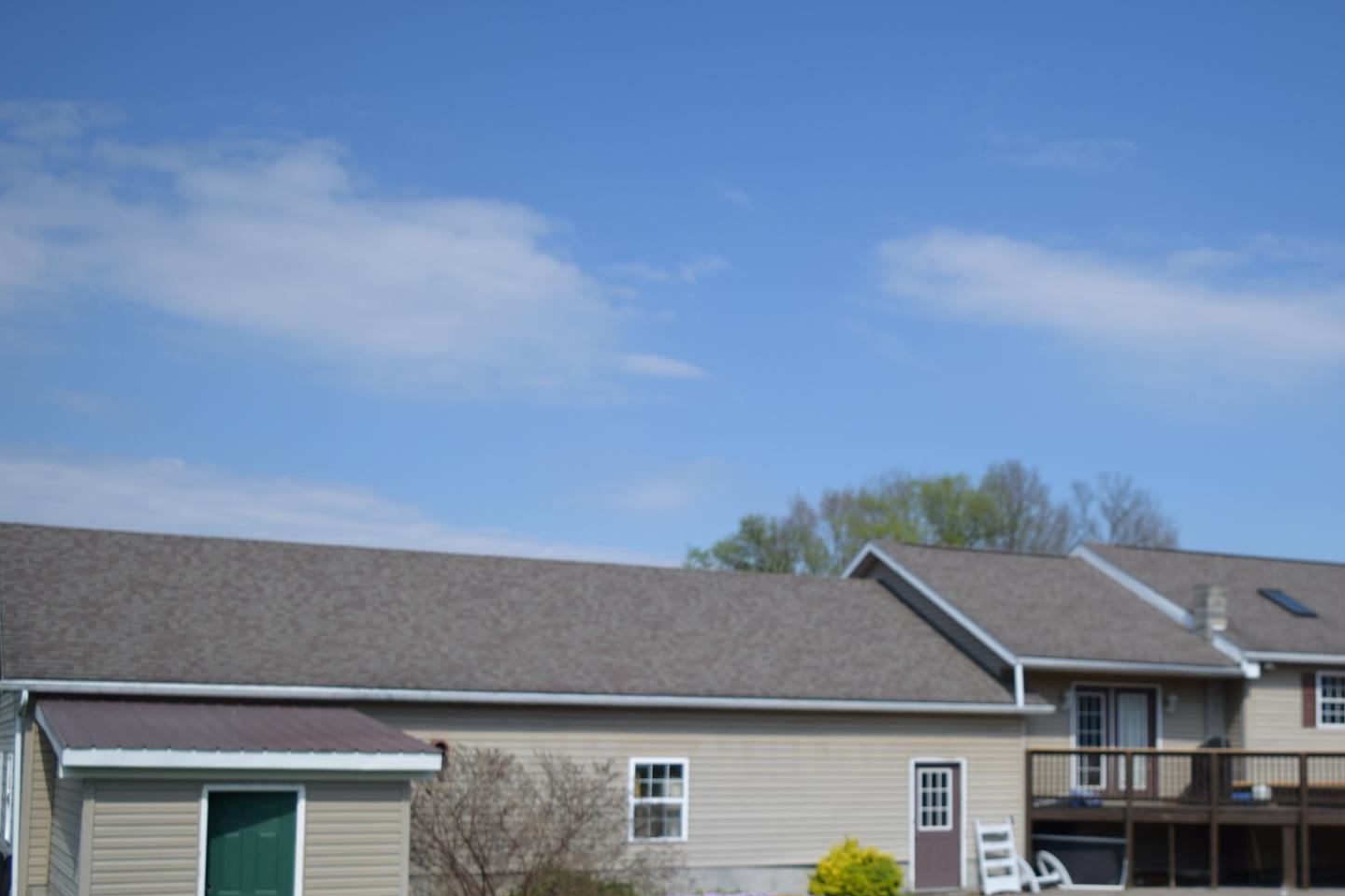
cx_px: 912
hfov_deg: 41.3
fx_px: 1755
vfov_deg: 28.4
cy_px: 608
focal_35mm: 47
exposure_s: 1/3200
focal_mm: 22
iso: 200
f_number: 3.8
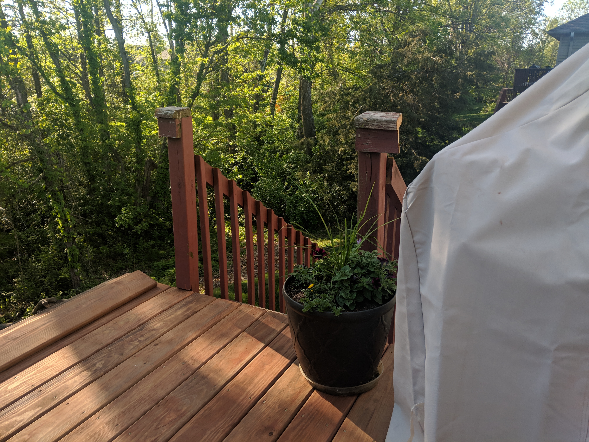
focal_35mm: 27
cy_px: 221
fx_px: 459
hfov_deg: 65.3
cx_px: 294
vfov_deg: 51.4
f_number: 1.8
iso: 75
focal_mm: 4.44
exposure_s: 1/1114
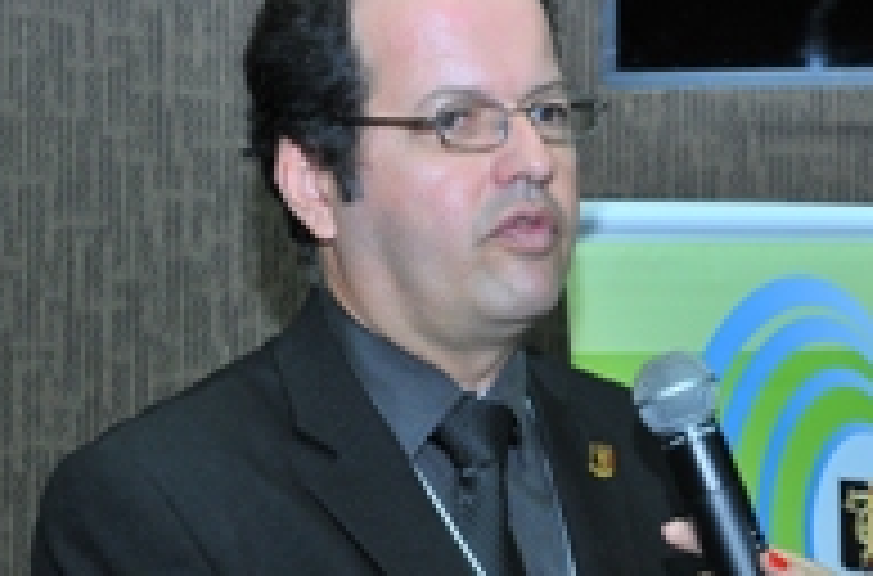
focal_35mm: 96
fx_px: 2321
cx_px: 598
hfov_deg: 21.2
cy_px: 344
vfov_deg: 14.1
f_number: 5.6
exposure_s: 1/60
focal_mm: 31
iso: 640
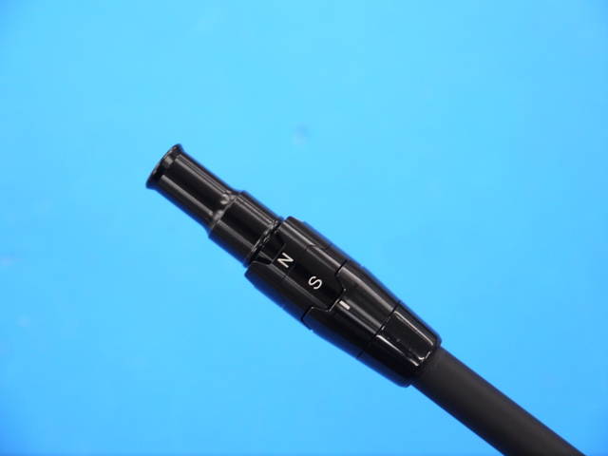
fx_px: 1475
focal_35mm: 84
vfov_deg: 17.6
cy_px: 228
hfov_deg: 23.3
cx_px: 304
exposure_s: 1/80
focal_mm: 42
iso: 800
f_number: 5.6
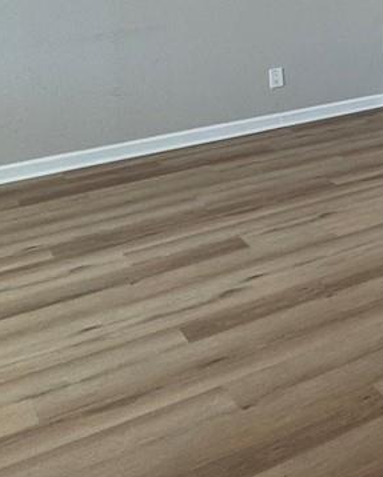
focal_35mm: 61
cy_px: -96
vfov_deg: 27.3
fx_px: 863
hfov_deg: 18.9
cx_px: 701
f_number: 2.2
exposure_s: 1/120
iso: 125
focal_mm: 2.22
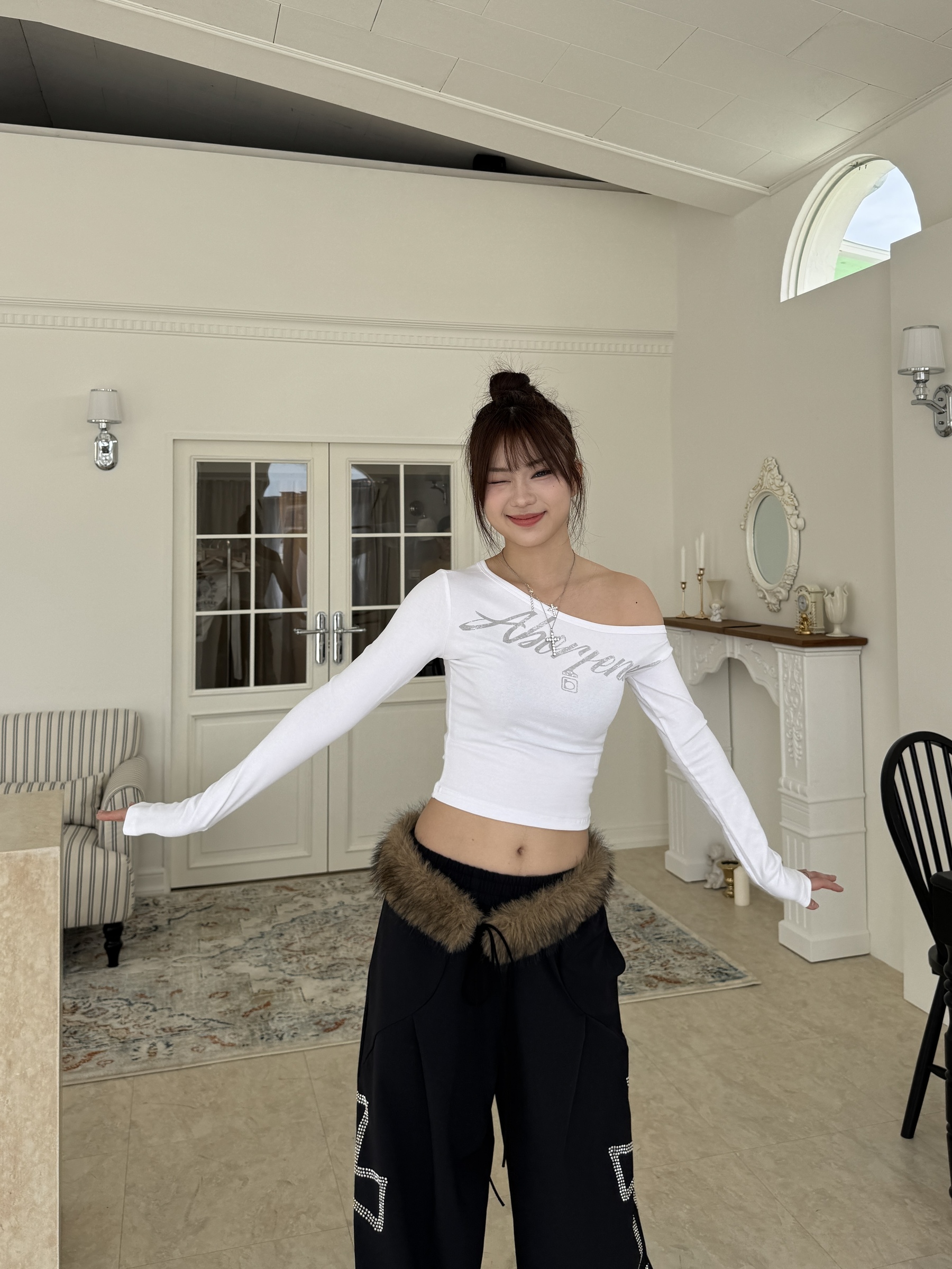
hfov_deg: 56.8
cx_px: 476
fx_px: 880
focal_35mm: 24
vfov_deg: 71.6
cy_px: 634
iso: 80
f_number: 1.78
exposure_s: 1/700
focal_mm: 6.76
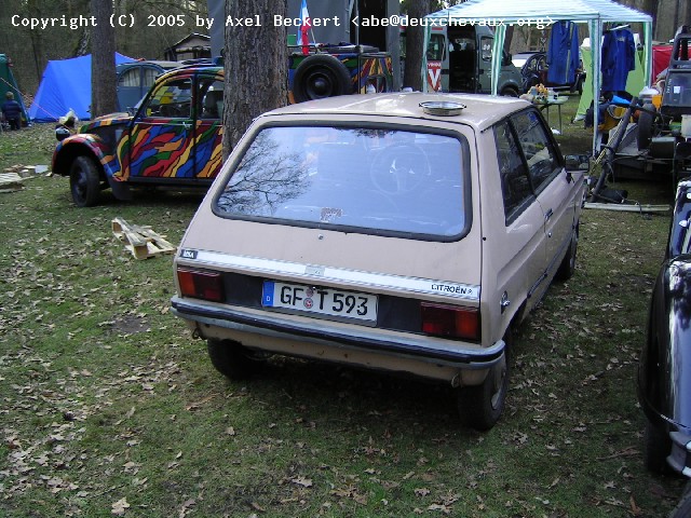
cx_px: 346
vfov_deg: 39.7
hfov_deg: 51.4
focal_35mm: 36
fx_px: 719
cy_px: 259
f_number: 2.8
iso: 50
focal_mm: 5.6
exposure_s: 1/56.5
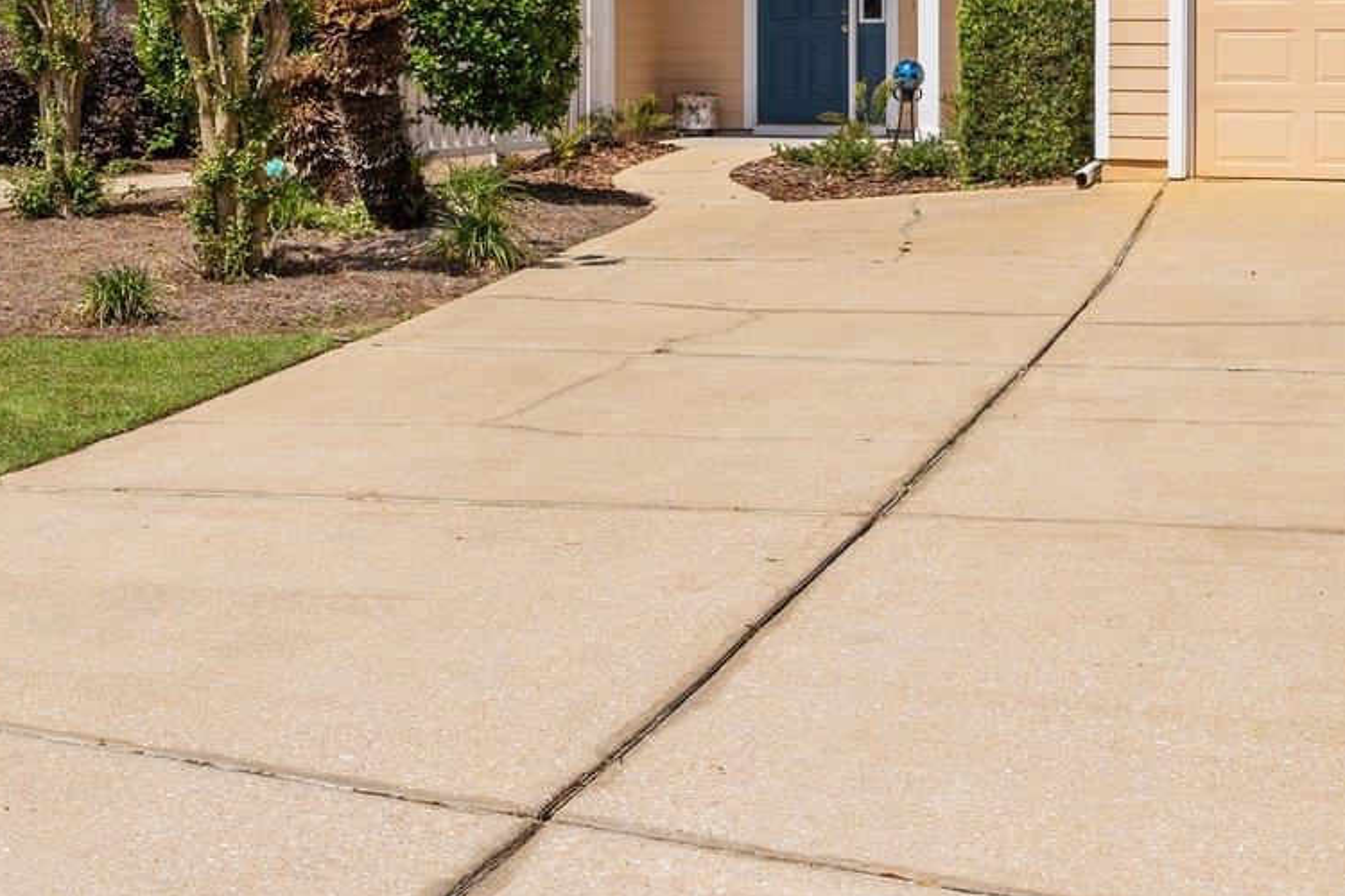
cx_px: 382
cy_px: 74
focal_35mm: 71
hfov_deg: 28.1
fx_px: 2652
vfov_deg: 18.8
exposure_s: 1/40
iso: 100
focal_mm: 26
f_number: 9
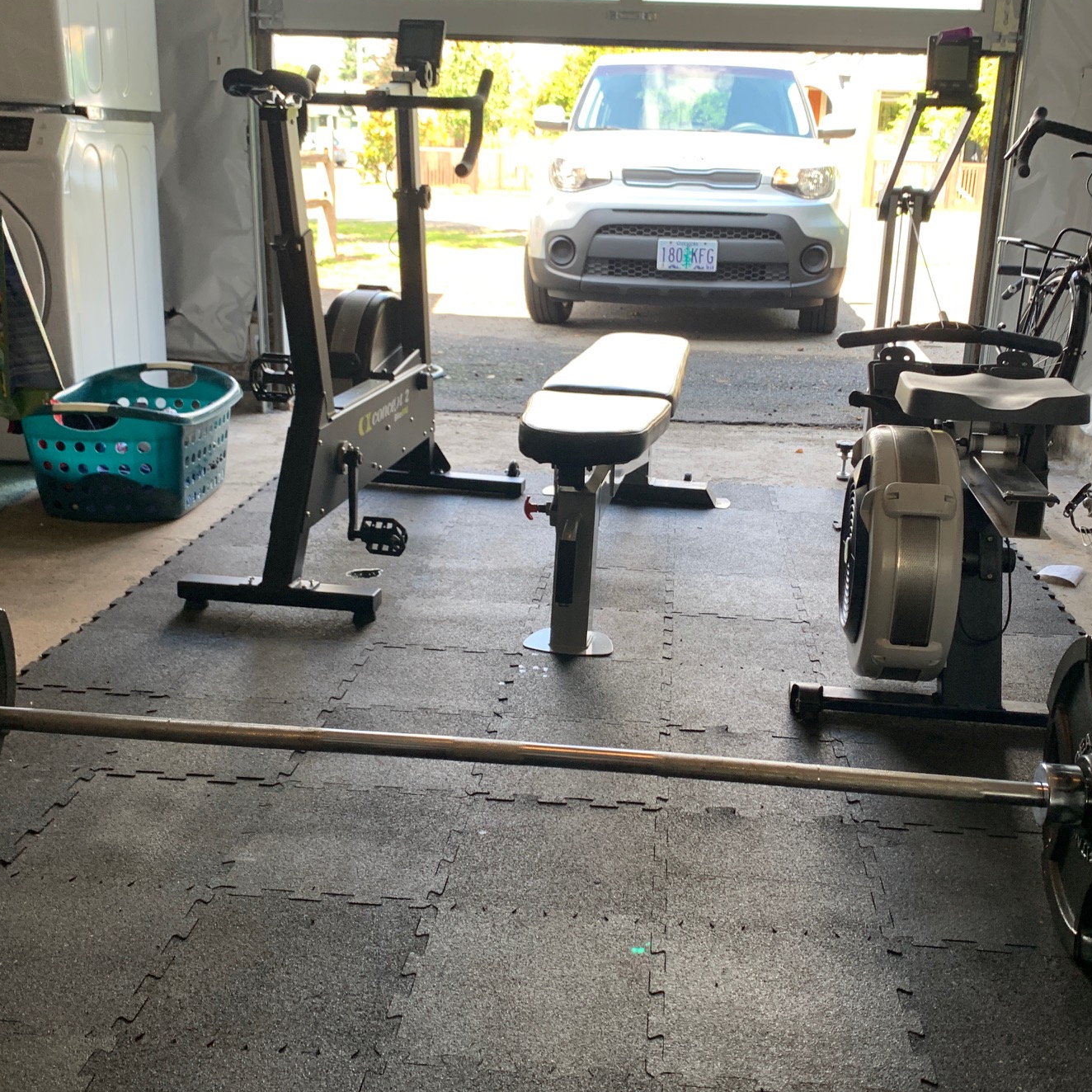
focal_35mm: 35
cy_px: 562
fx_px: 1249
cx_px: 581
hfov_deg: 47.2
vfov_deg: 47.2
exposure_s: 1/121
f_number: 1.8
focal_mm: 4.25
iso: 80
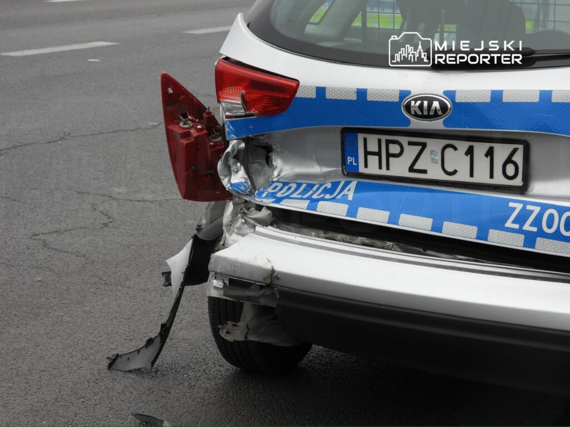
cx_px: 285
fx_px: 1498
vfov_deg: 16.2
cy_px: 214
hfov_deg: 21.5
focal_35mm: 91
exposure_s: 1/500
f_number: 3.5
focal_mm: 16.3
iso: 100
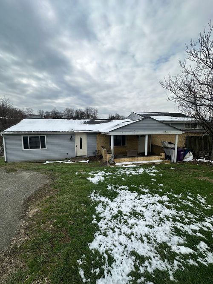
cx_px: 106
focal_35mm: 14
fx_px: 115
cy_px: 142
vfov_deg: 102.1
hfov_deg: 85.7
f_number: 2.2
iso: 50
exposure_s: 1/2398
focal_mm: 2.22
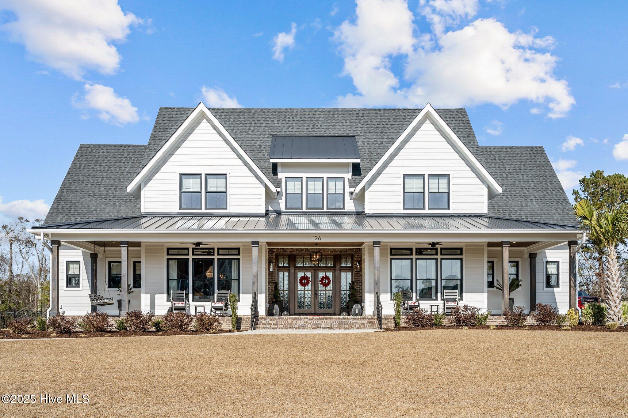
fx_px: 523
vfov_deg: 43.6
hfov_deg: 61.9
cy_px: 209
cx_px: 314
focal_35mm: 30
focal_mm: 30
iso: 40
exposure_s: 1/200
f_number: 7.1
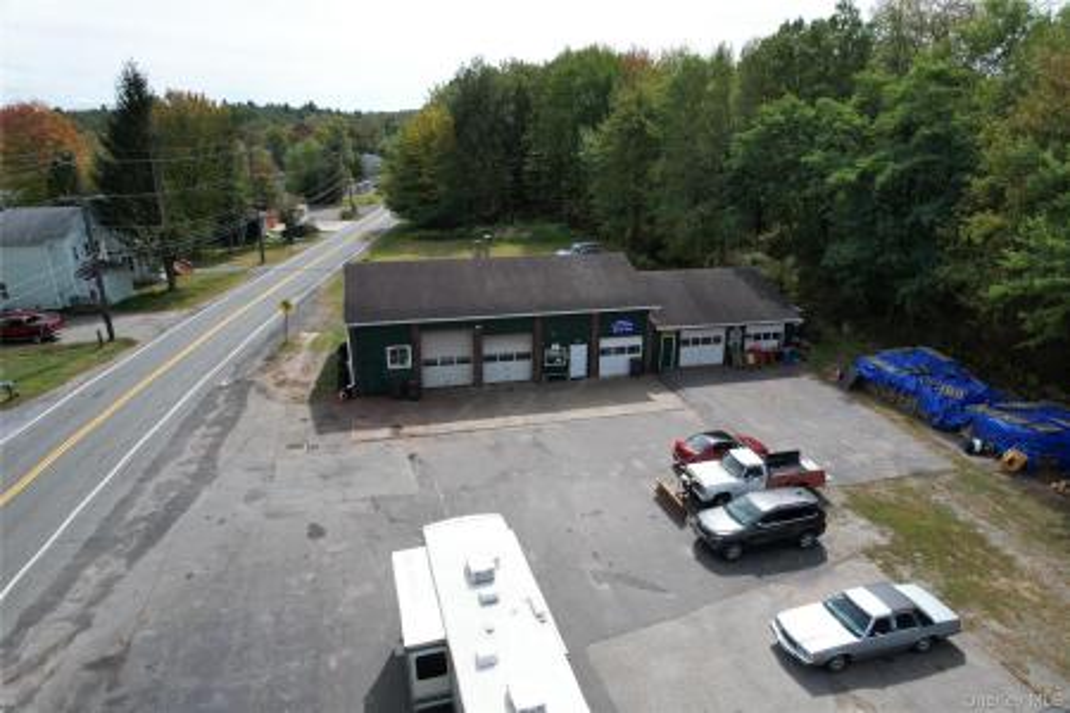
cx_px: 535
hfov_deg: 78.6
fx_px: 654
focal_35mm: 22
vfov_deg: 57.2
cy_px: 356
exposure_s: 1/1500
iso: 100
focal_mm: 8.38
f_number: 2.8
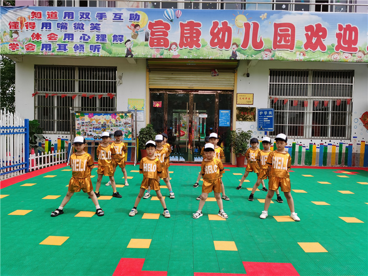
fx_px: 287
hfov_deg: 65.3
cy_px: 138
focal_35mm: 27
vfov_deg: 51.4
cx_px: 184
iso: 50
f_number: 1.6
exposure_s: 1/2809
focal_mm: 5.56
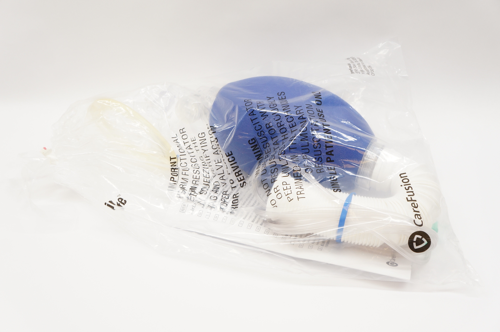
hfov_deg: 46.4
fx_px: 583
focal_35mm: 42
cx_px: 250
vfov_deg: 31.8
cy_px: 166
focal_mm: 28
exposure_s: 1/60
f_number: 5.6
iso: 400
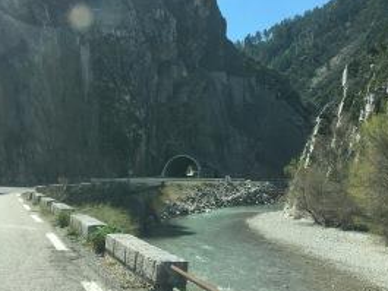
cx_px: 243
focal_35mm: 49
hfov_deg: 38.6
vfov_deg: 29.7
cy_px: 137
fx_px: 549
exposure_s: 1/1221
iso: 25
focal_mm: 4.15
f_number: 2.2
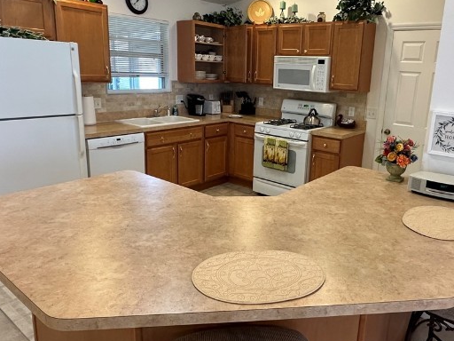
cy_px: 154
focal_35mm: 28
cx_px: 270
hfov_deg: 62.9
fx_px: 367
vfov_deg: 49.7
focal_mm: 2.22
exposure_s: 1/60
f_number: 2.2
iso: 160
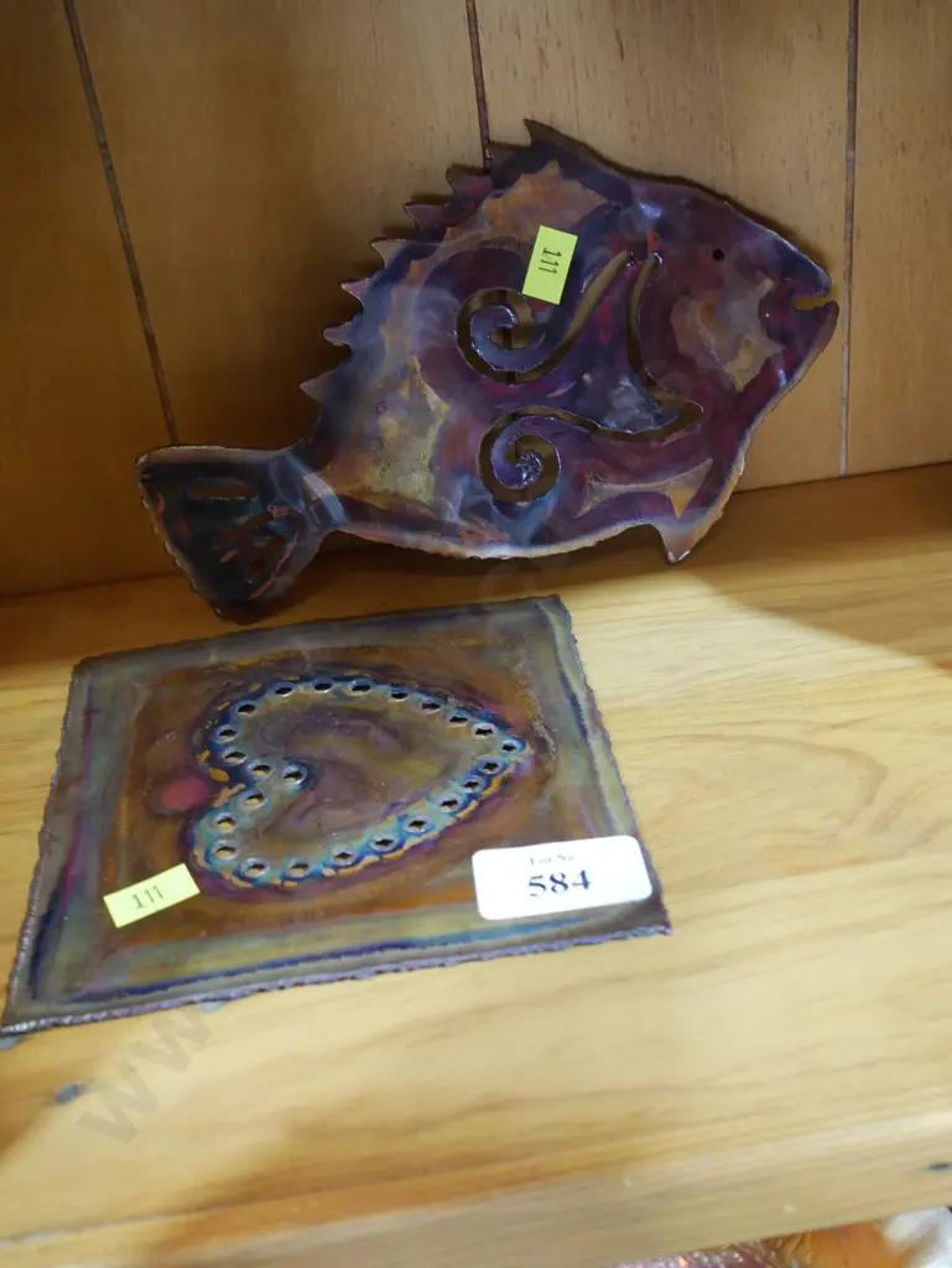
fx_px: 1466
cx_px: 476
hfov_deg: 36.0
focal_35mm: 40
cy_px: 634
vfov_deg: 46.8
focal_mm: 20
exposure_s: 1/60
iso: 1600
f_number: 4.4
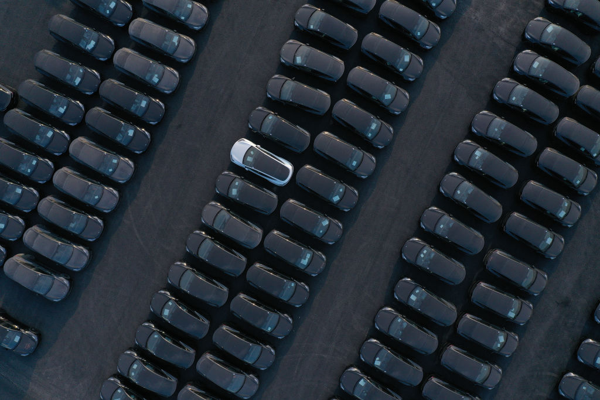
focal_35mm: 28
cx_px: 300
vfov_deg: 46.4
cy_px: 200
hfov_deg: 65.5
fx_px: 467
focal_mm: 10.26
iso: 200
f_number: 4.5
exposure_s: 1/160
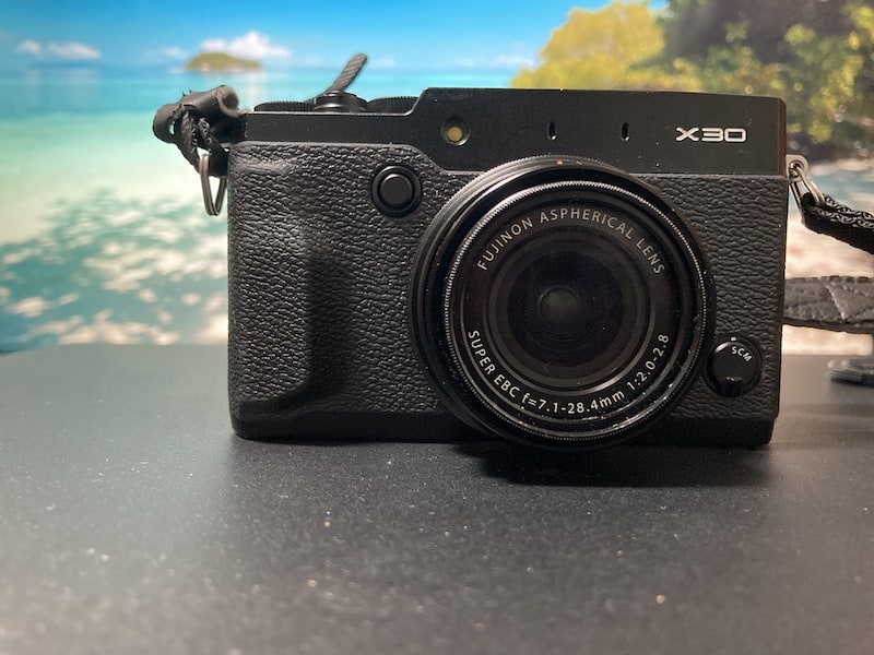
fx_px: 707
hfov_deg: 63.4
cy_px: 328
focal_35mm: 28
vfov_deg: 49.7
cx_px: 437
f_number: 1.8
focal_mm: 3.99
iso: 640
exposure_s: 1/30
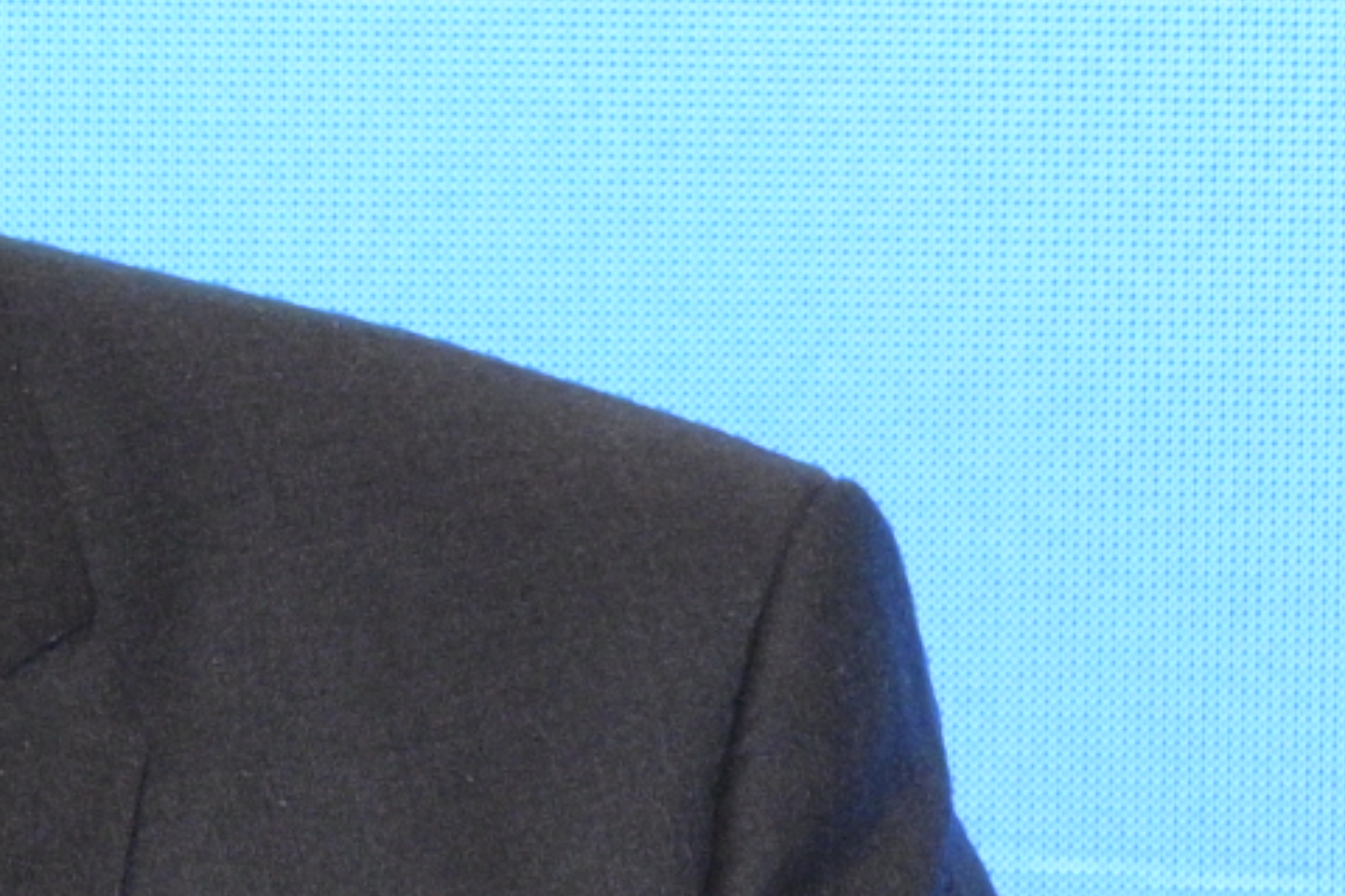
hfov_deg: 2.5
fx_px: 30970
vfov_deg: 1.7
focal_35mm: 829
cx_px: 336
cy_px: 1173
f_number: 5.6
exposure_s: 1/200
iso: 2000
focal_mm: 99
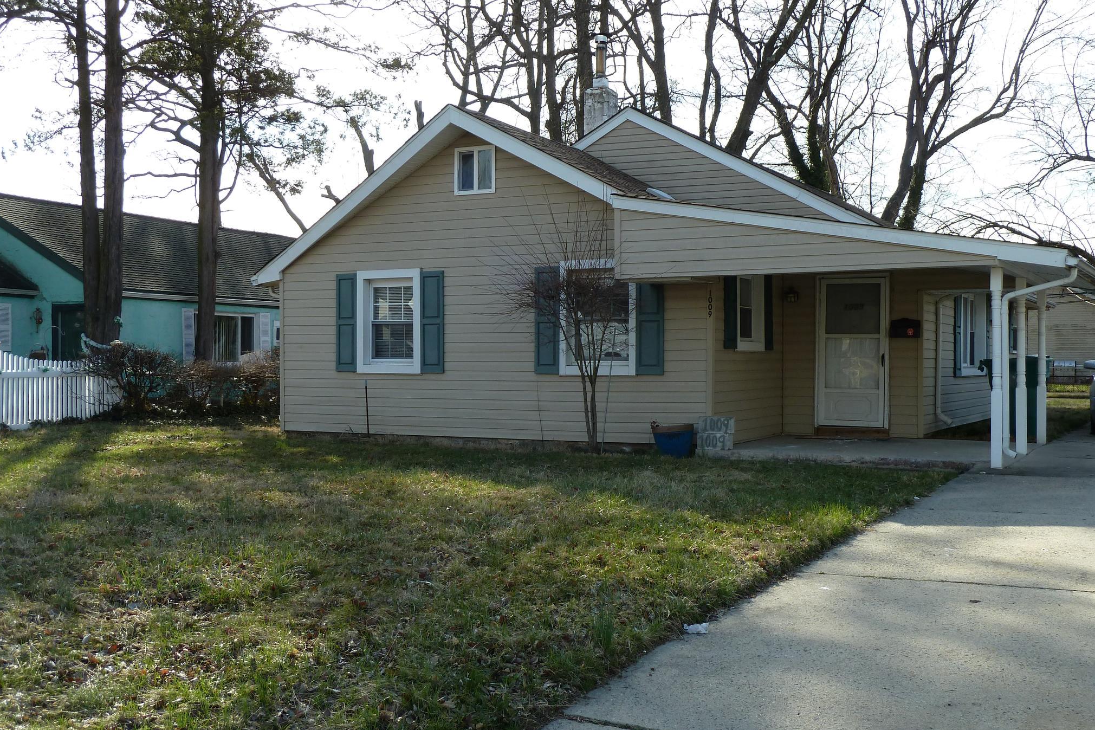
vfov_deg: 34.2
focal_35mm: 39
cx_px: 541
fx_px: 1186
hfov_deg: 49.6
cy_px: 381
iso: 80
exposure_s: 1/250
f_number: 4
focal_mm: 6.1
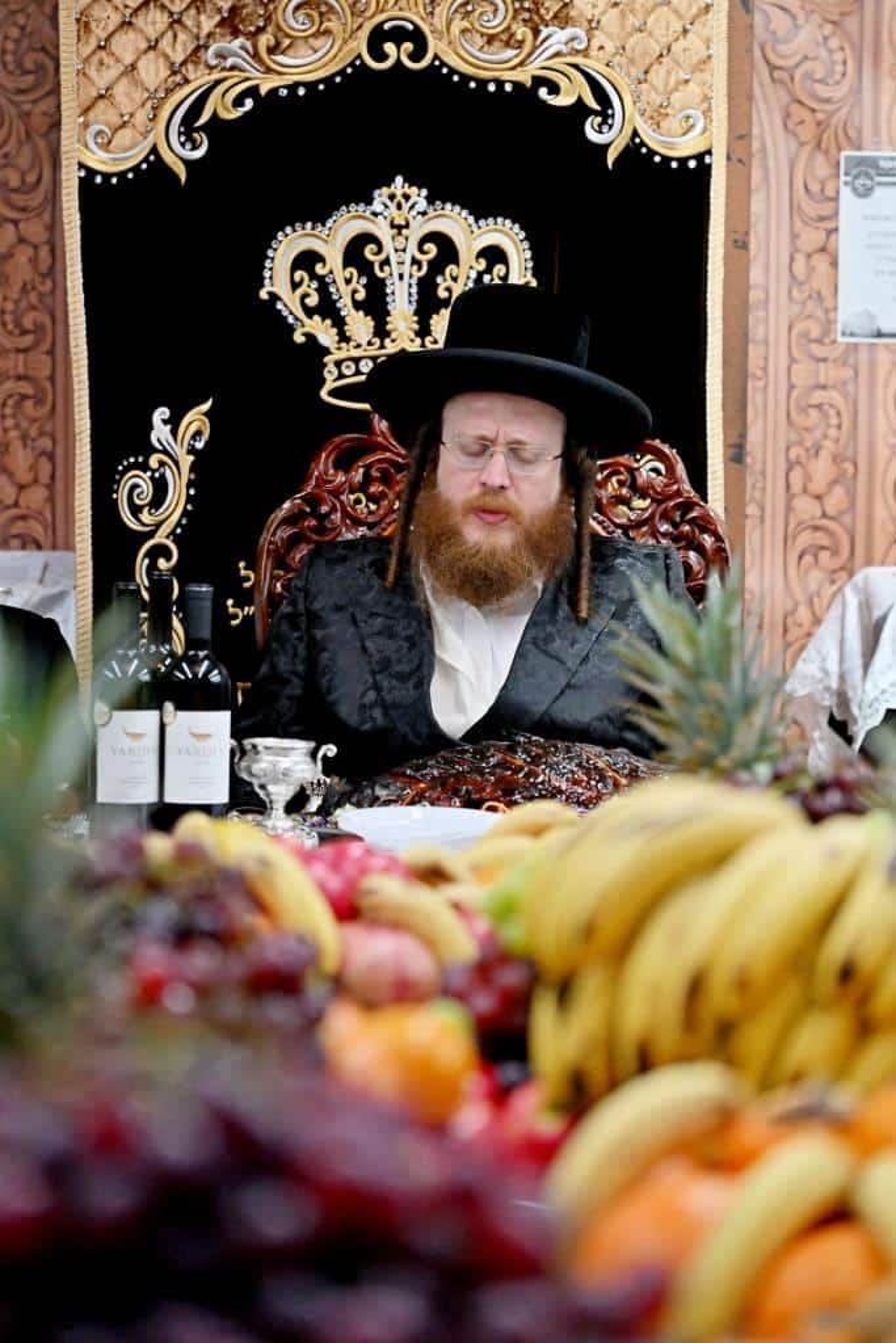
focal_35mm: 120
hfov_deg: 11.4
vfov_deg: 17.1
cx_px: 448
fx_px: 4478
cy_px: 672
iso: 800
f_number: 4
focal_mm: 120
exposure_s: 1/320
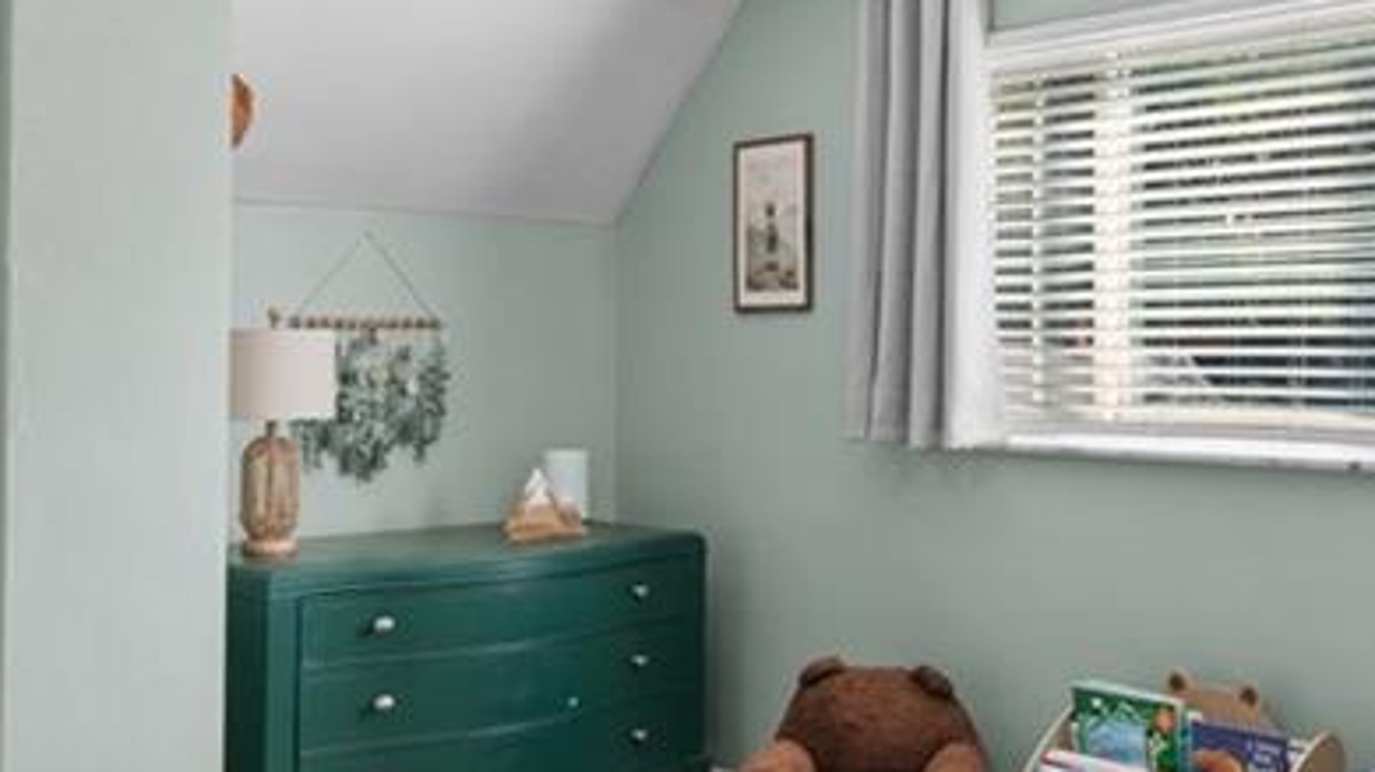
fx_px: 1604
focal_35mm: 44
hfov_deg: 45.7
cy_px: 374
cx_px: 920
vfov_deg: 27.1
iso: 400
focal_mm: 16
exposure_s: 1/8
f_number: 8
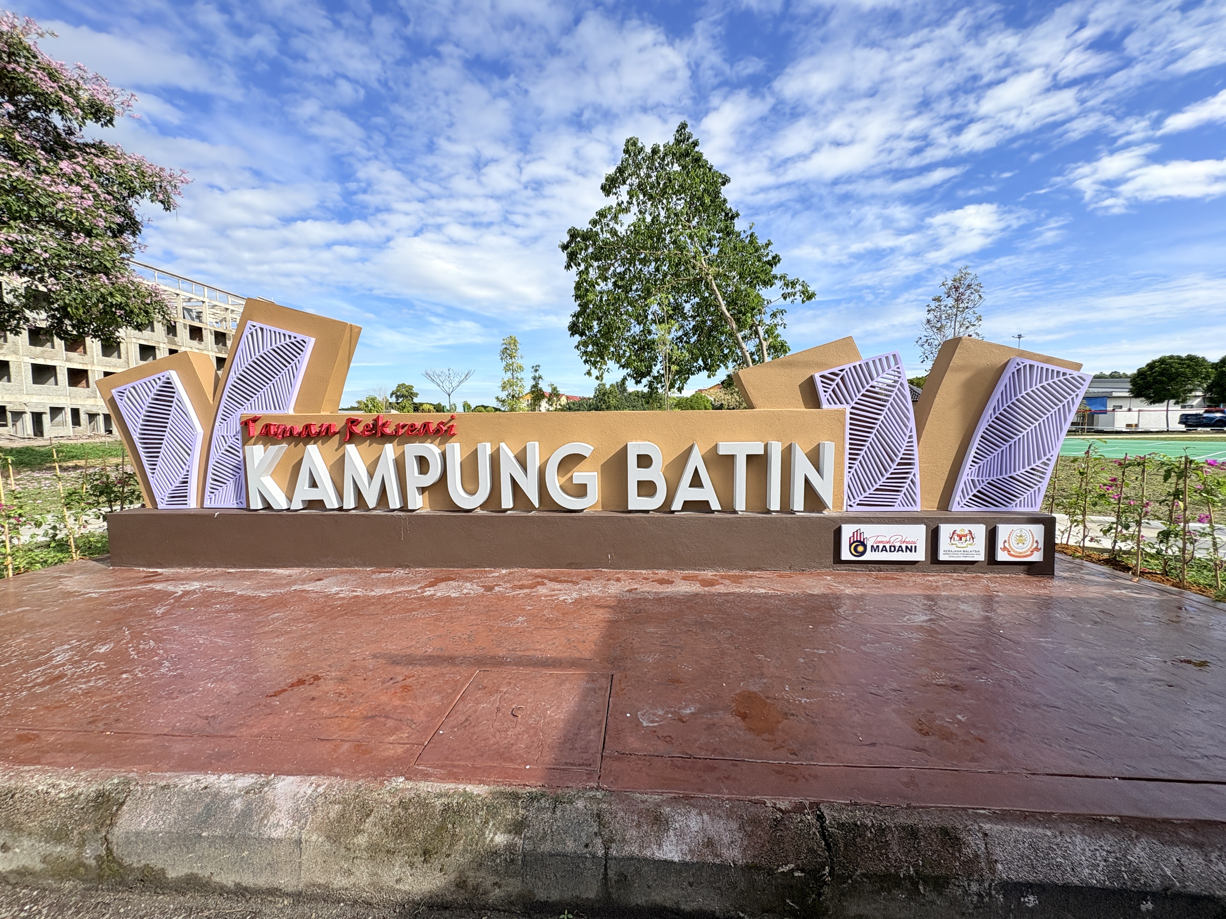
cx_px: 613
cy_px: 460
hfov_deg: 102.1
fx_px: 496
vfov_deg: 85.7
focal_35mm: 14
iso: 50
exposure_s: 1/1789
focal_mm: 2.22
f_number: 2.2
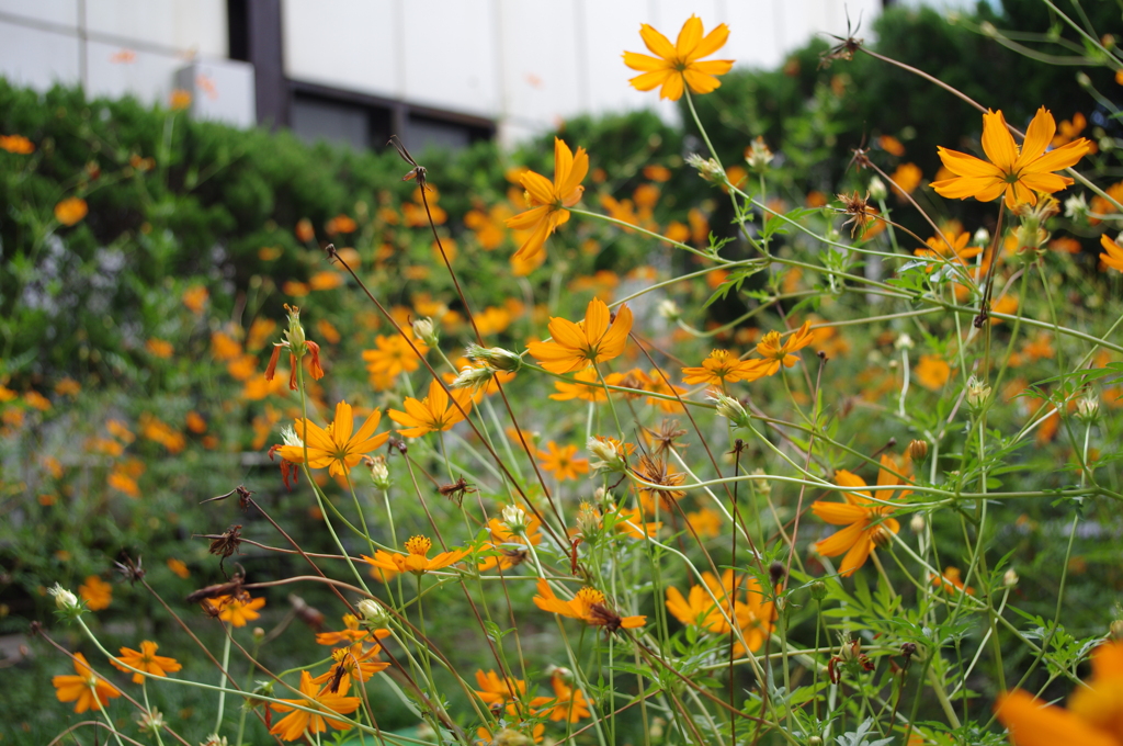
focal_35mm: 46
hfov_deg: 42.8
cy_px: 373
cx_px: 562
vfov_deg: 29.2
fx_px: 1433
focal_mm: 30.63
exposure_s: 1/100
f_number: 5
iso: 200
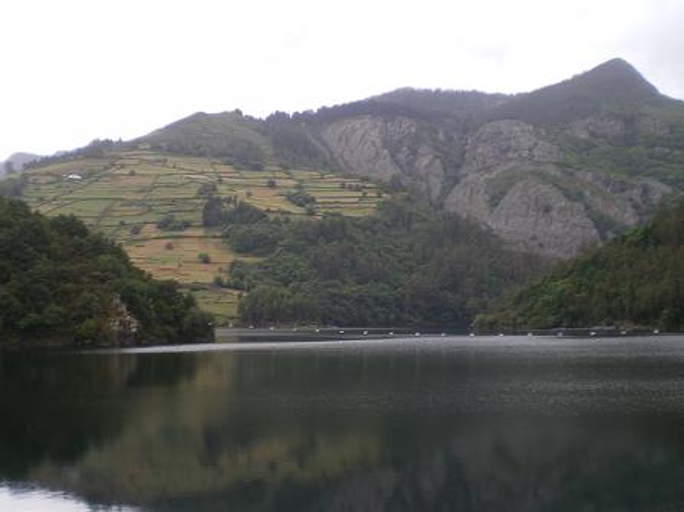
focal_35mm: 45
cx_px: 307
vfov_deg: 32.1
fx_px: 889
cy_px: 279
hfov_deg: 42.0
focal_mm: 6.3
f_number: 3.1
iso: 64
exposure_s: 1/160
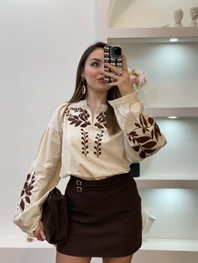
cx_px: 99
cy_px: 144
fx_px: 442
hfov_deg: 25.3
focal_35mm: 58
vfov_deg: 33.2
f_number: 2
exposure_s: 1/100
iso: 80
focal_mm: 6
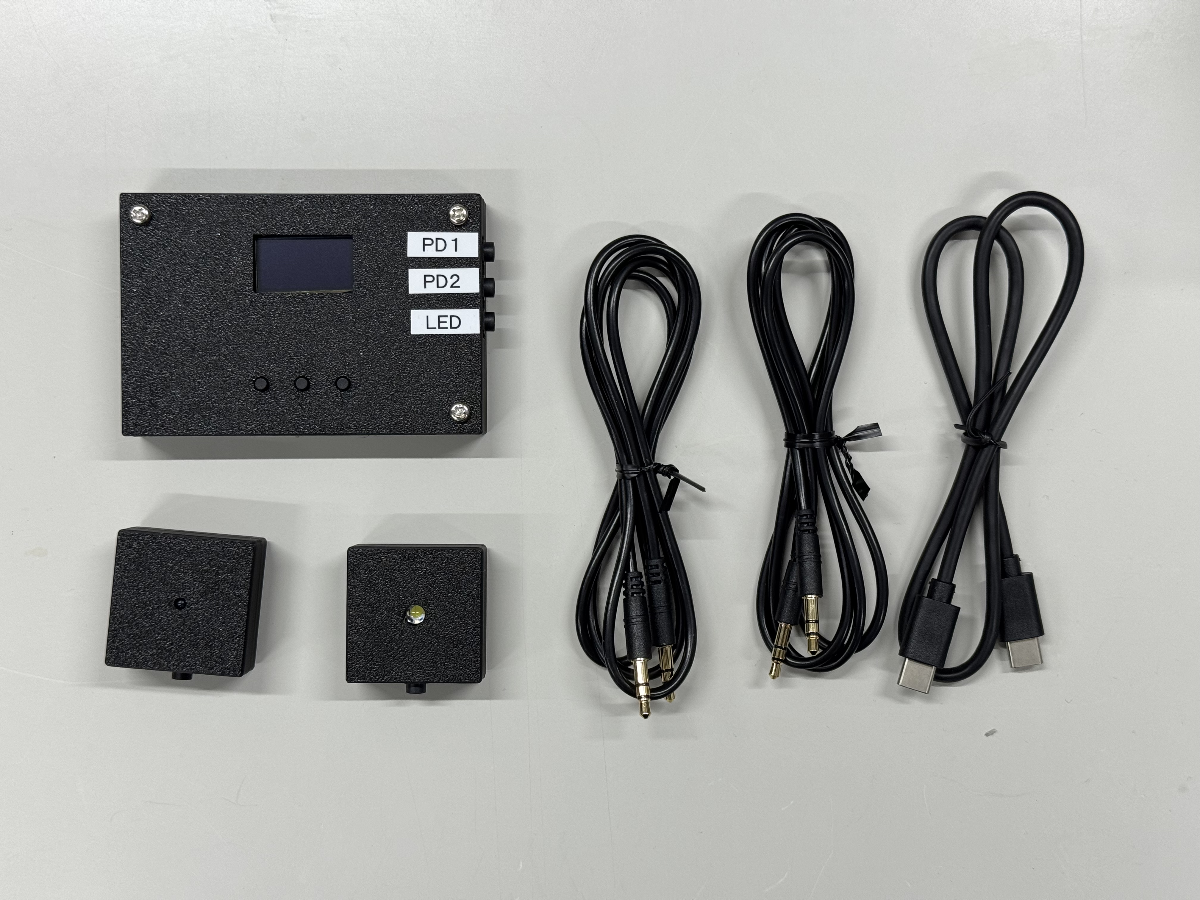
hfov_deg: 39.7
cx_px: 600
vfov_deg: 30.3
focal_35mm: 48
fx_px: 1664
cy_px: 450
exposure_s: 1/100
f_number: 1.78
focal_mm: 6.76
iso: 64
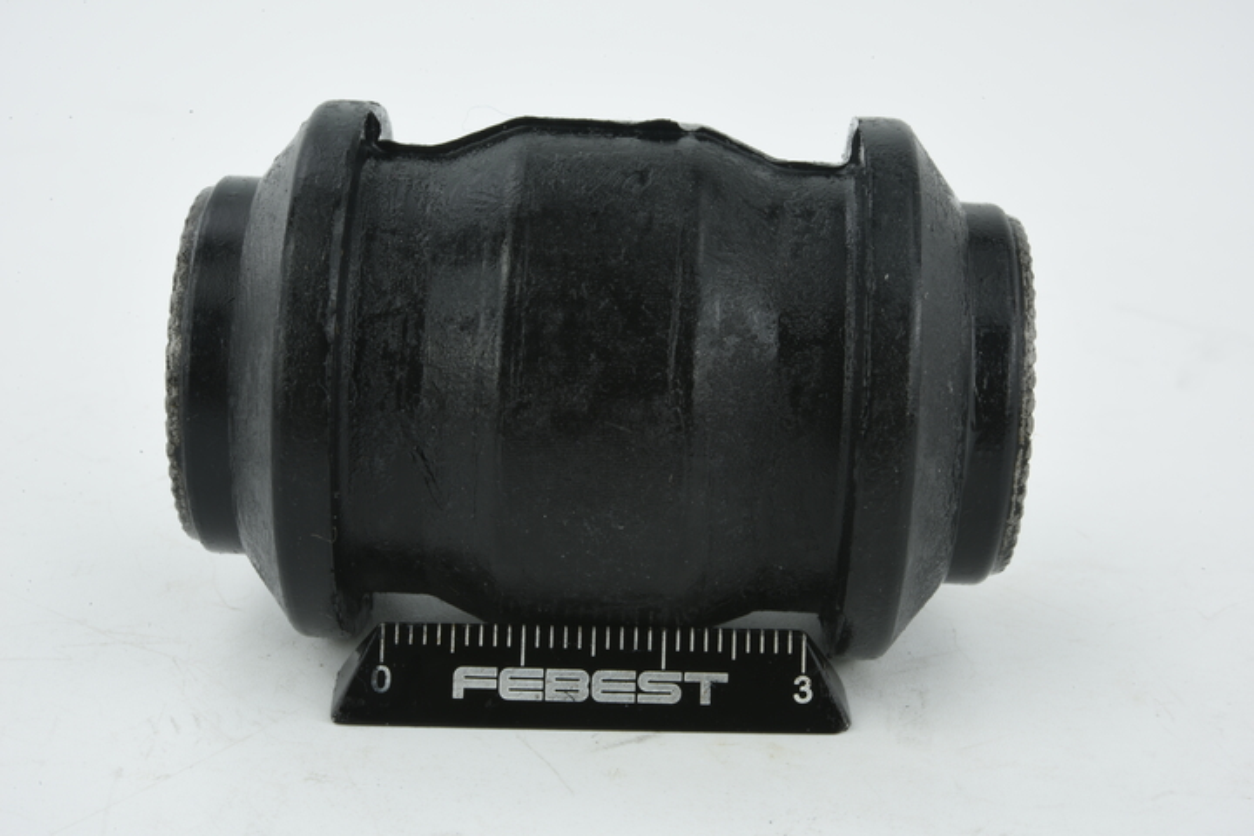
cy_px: 418
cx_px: 627
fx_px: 2090
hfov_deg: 33.4
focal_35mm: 60
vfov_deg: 22.6
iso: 64
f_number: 32
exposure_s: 1/2
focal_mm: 60
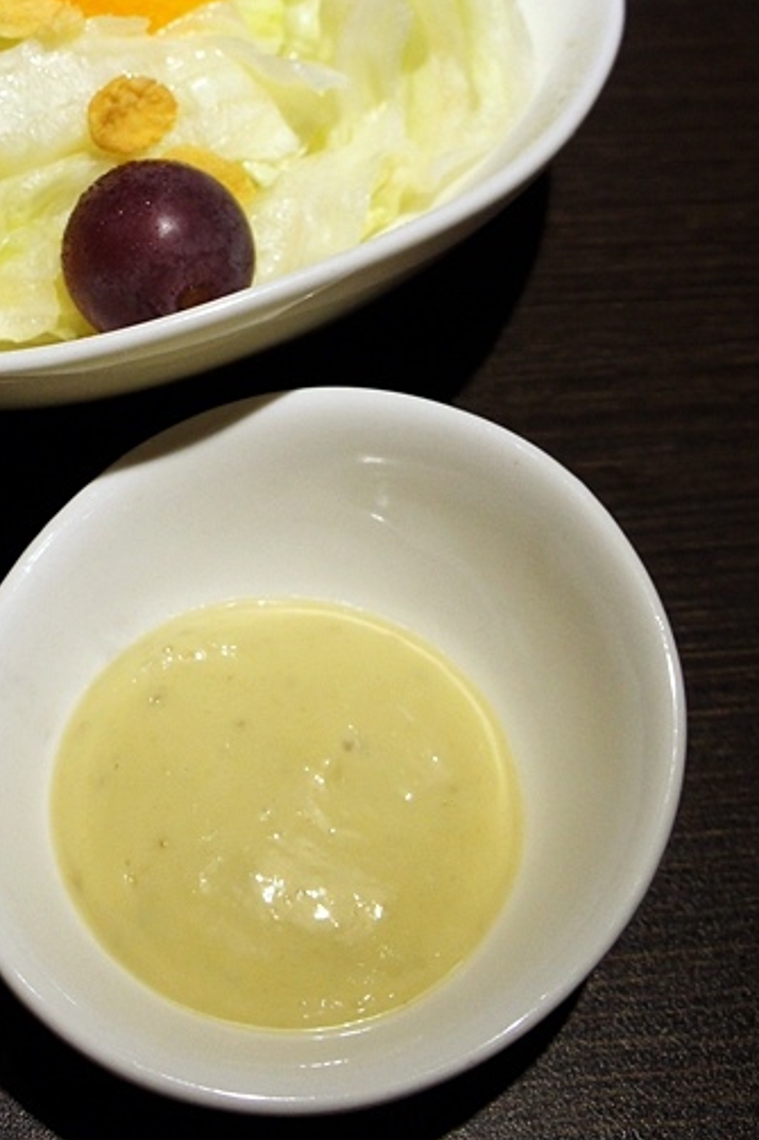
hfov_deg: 22.5
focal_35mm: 59
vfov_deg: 33.3
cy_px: 288
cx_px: 103
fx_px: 1867
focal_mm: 22
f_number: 6.3
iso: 1250
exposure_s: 1/40
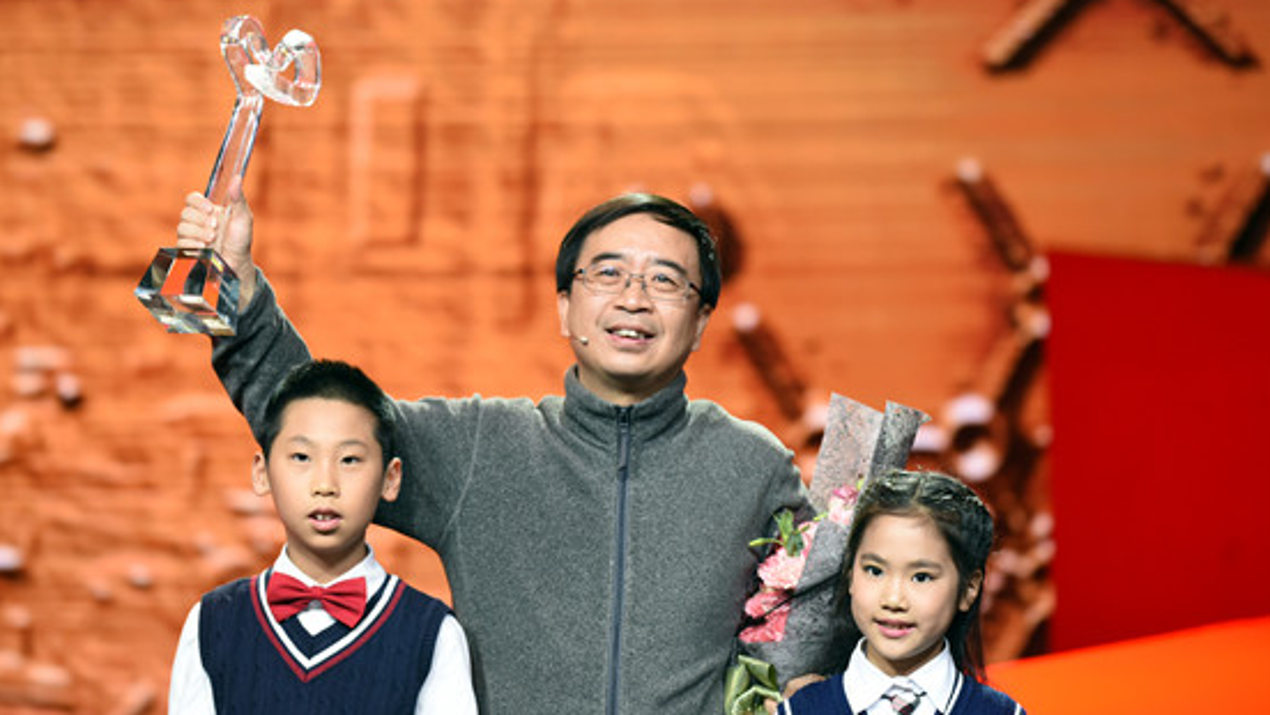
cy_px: 278
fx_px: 5559
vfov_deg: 7.4
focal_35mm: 165
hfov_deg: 13.0
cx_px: 594
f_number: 4
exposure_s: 1/125
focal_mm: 145
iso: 1800
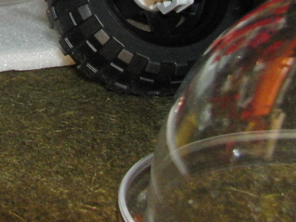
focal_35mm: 111
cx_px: -64
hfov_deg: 16.9
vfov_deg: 12.7
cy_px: -99
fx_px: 949
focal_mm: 7.3
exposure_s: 1/160
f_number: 3.8
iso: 400
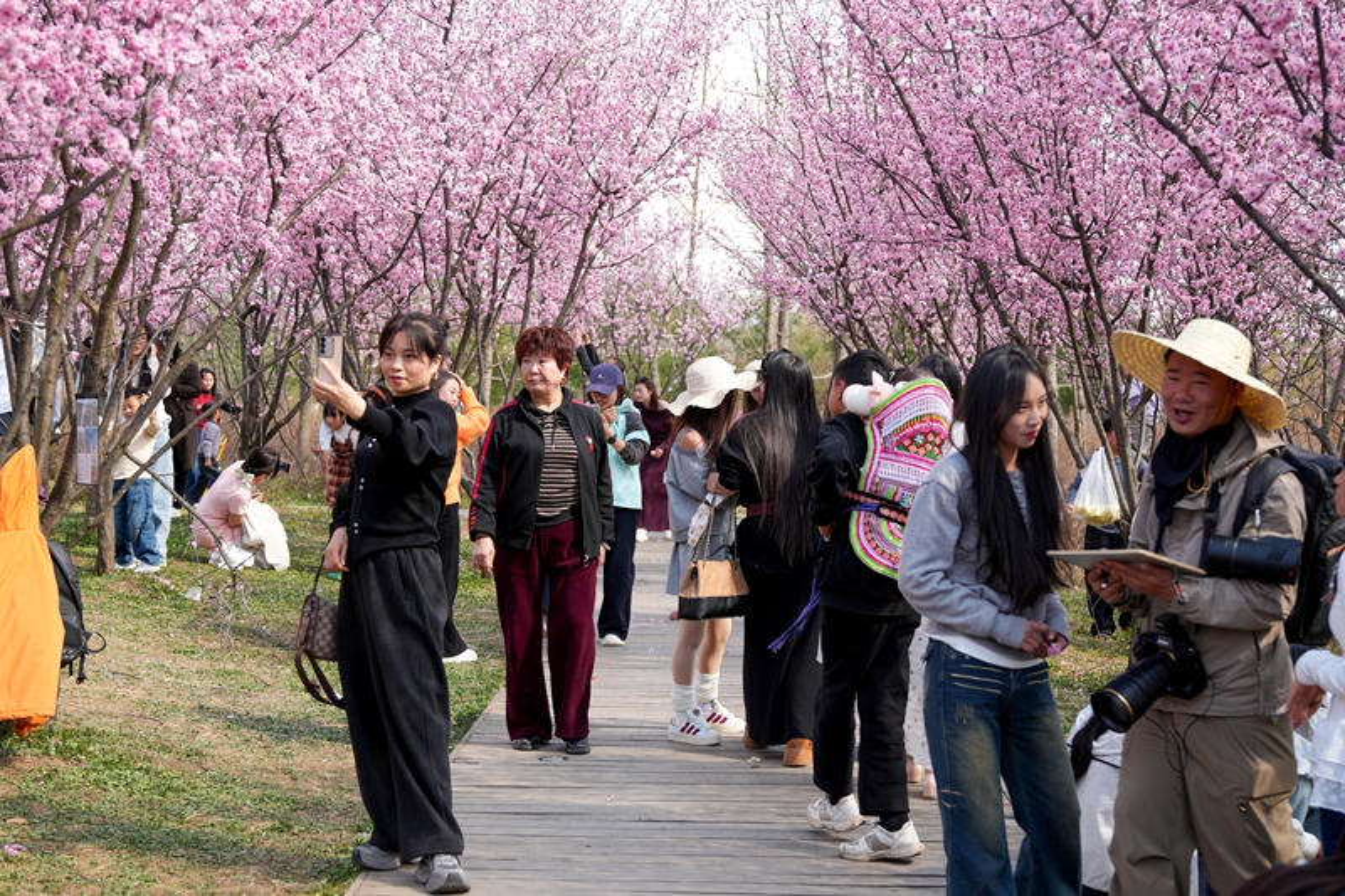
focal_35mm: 54
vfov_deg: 25.0
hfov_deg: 36.9
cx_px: 672
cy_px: 448
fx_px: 2017
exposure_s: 1/320
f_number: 2.8
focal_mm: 36
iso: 100
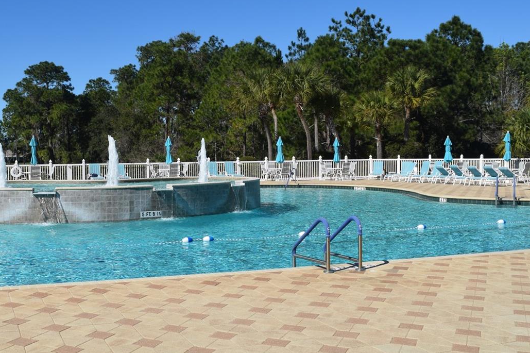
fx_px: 618
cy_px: 178
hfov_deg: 45.2
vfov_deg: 31.9
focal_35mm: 42
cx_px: 147
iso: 200
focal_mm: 18
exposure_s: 1/400
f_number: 10
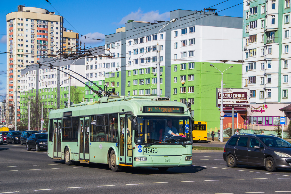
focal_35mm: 75
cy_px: 97
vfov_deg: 18.2
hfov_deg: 27.0
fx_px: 606
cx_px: 146
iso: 100
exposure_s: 1/320
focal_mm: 50
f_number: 9
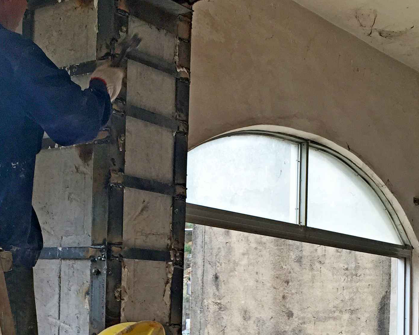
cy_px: 307
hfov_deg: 28.2
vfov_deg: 22.5
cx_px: 95
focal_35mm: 66
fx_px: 818
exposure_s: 1/120
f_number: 2.2
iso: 32
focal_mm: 4.15
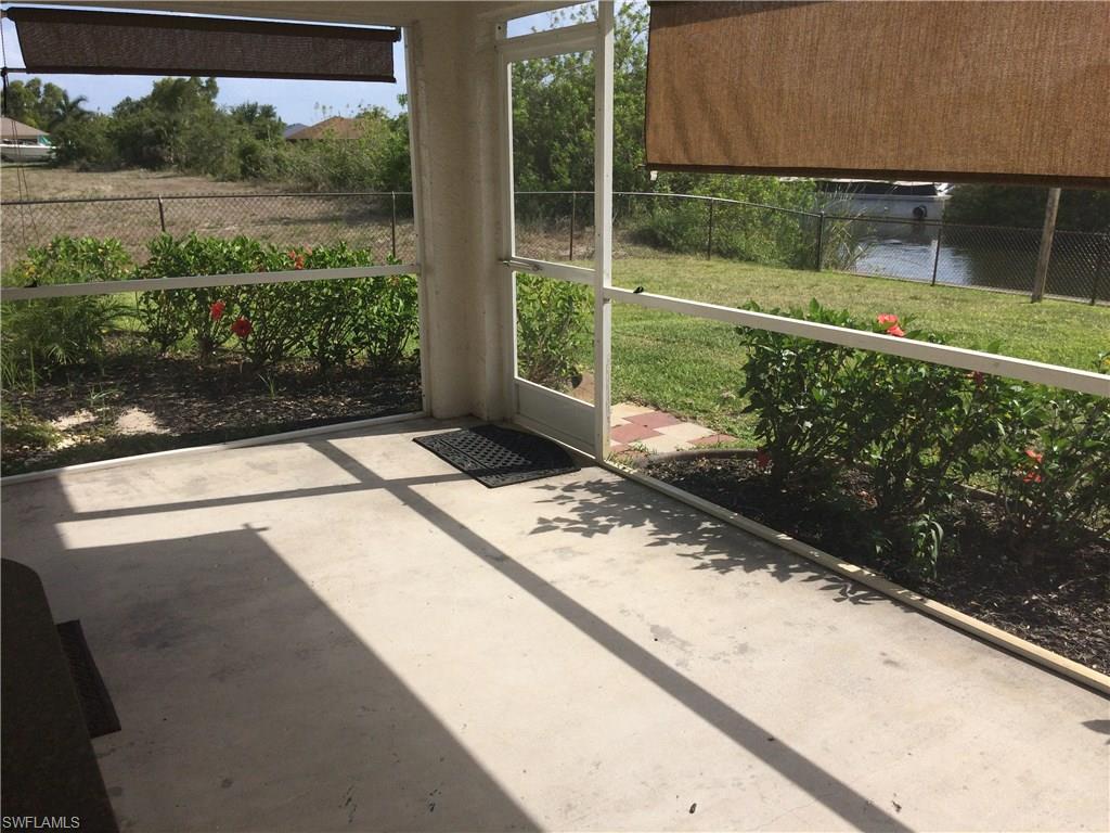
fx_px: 930
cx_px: 555
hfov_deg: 61.7
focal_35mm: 29
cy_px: 416
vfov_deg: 48.2
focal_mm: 4.15
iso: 32
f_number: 2.2
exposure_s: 1/1520
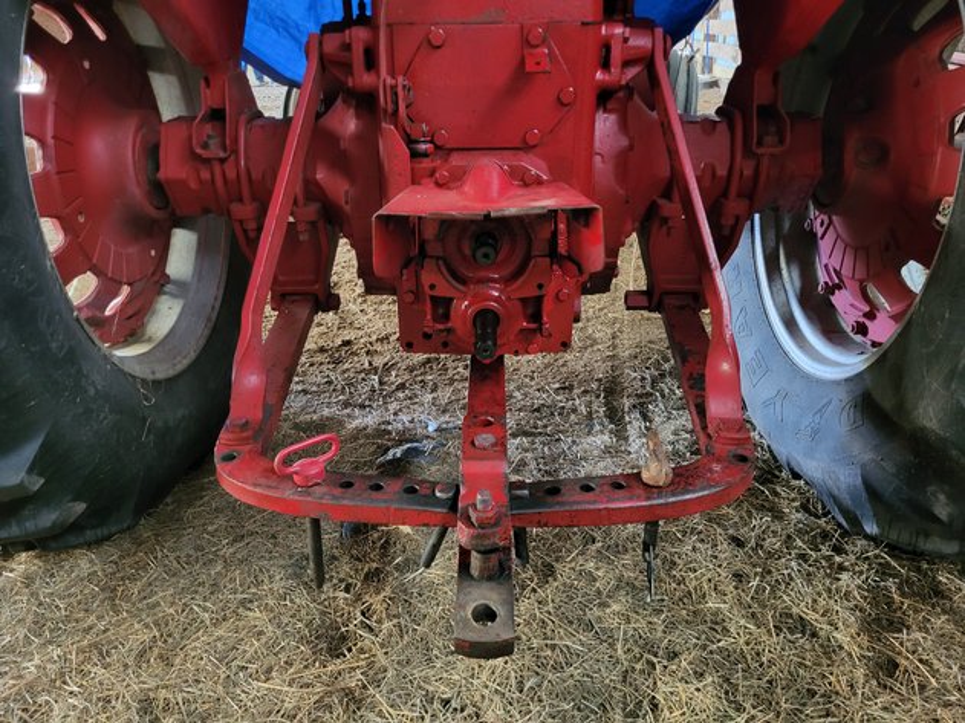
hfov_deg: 67.3
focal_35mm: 26
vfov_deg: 53.0
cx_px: 482
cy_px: 362
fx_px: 725
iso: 640
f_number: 1.8
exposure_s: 1/24
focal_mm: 5.4
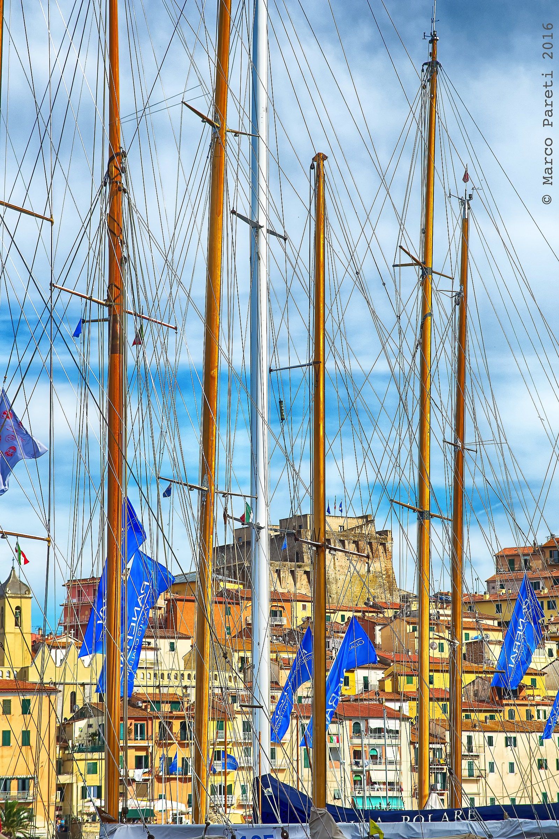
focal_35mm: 105
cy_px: 420
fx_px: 2445
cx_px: 280
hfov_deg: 13.0
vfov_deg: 19.5
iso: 100
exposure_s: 1/250
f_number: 8
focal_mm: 70
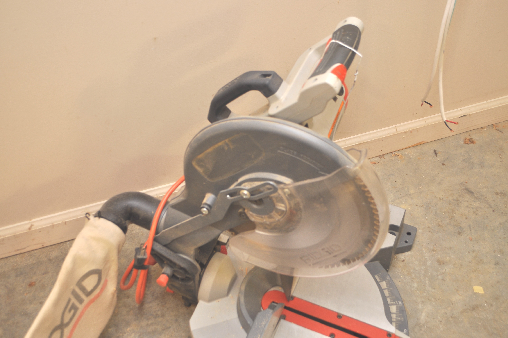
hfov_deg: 41.2
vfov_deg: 28.0
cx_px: 254
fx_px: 677
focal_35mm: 48
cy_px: 169
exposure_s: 1/15
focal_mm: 32
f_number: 5.6
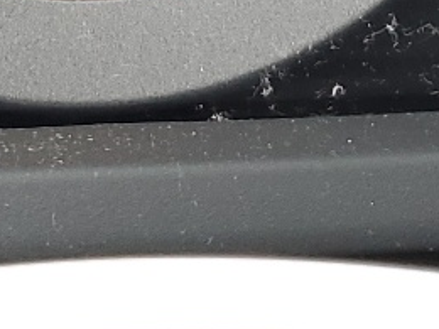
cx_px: 76
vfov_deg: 8.3
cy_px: -543
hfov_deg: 12.3
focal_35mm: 160
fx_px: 2029
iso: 59
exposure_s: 1/60.2
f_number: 1.5
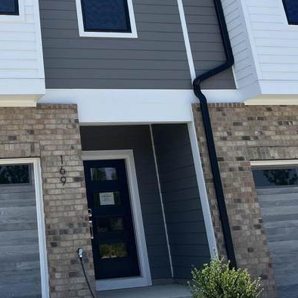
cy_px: 14
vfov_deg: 29.0
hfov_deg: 29.3
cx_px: 27
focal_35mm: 56
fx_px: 545
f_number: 1.6
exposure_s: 1/2358
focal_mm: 5.1
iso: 50
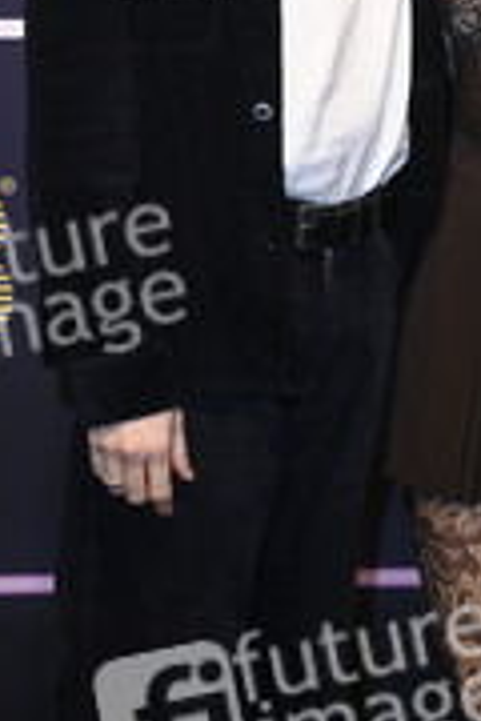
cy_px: 100
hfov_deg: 12.3
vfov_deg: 18.2
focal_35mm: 111
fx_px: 2224
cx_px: 417
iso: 500
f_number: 6.3
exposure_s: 1/250
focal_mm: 50
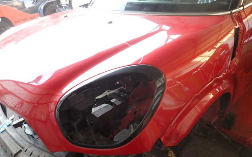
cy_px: 86
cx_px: 126
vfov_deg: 46.0
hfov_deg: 68.4
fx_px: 185
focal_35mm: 27
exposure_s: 1/60
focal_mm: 4.5
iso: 200
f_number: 2
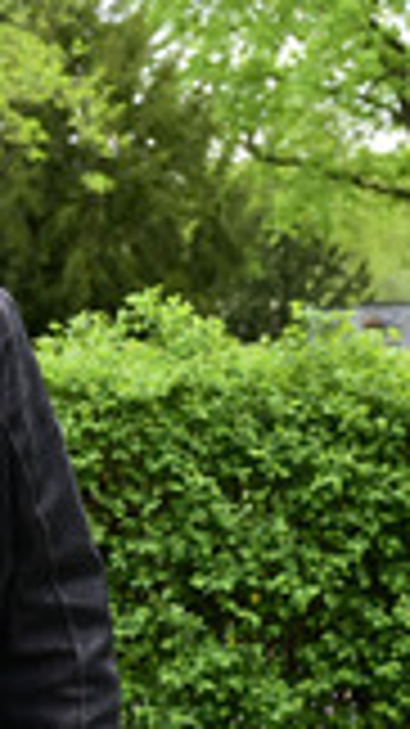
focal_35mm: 111
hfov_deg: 10.5
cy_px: 490
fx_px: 2148
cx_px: -246
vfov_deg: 19.2
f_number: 6.3
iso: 640
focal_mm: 38
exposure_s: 1/250
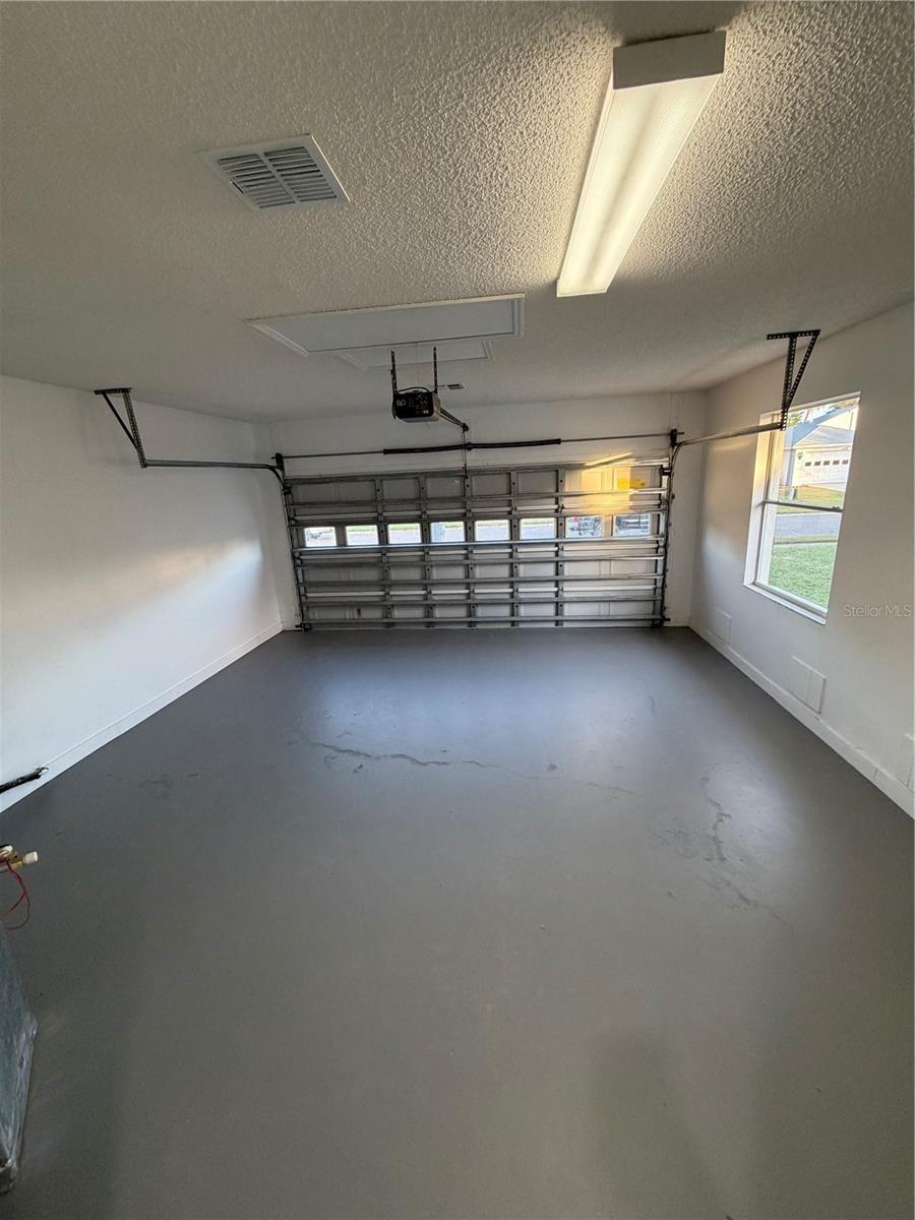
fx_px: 493
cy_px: 610
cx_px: 458
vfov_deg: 102.1
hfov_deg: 85.7
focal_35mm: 14
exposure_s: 1/60
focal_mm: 2.22
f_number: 2.2
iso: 160
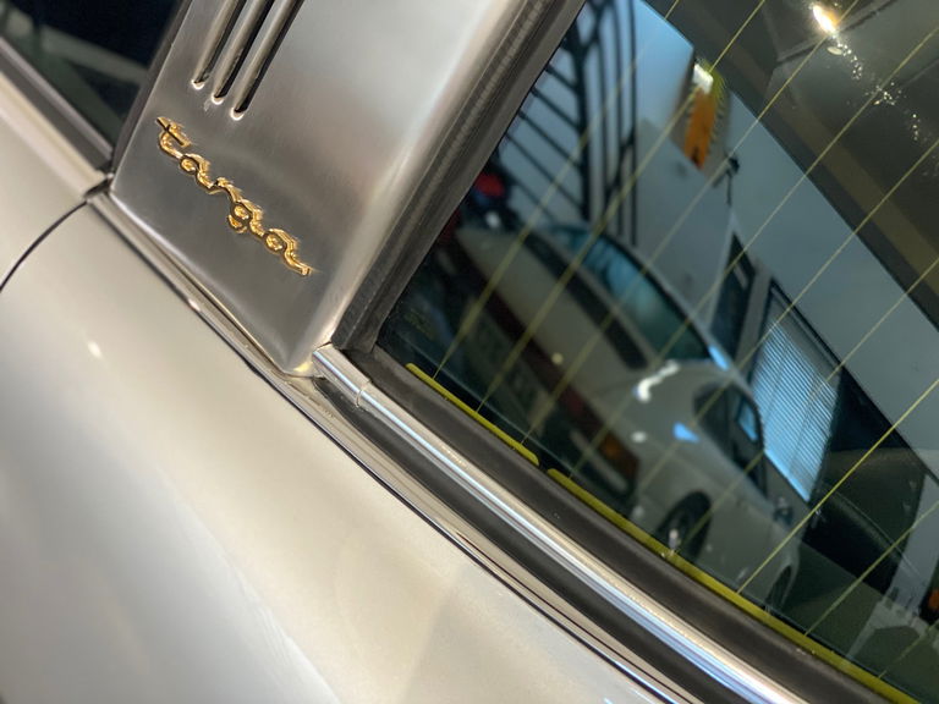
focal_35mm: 52
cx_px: 470
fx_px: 1411
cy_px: 352
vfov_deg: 28.0
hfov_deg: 36.8
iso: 400
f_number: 2
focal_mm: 6
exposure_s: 1/31
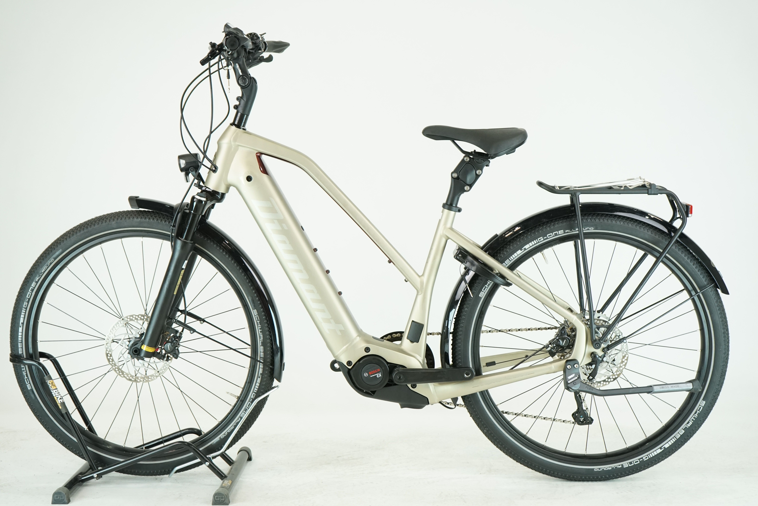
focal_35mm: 54
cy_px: 253
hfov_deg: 36.9
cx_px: 379
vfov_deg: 25.1
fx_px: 1137
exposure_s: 1/200
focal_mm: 54
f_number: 5.6
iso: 1600
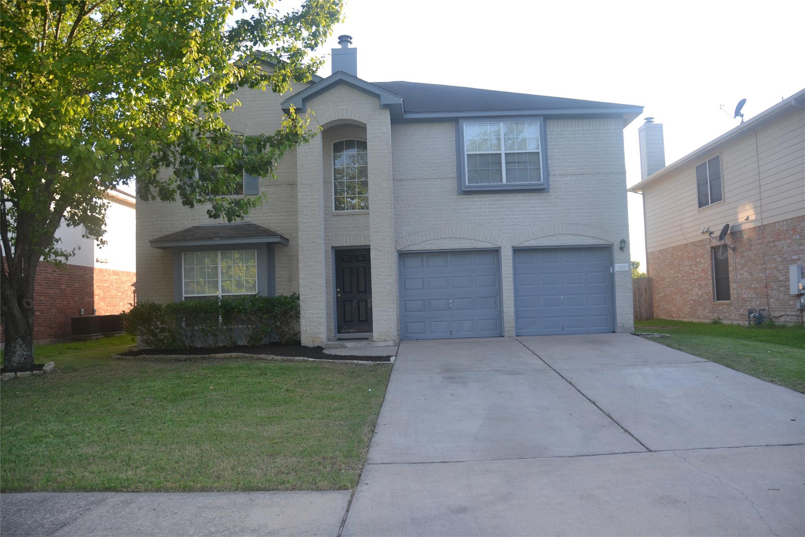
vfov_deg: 47.9
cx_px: 402
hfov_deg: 67.4
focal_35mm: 27
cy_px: 268
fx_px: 604
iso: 100
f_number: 4
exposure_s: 1/200
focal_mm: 18
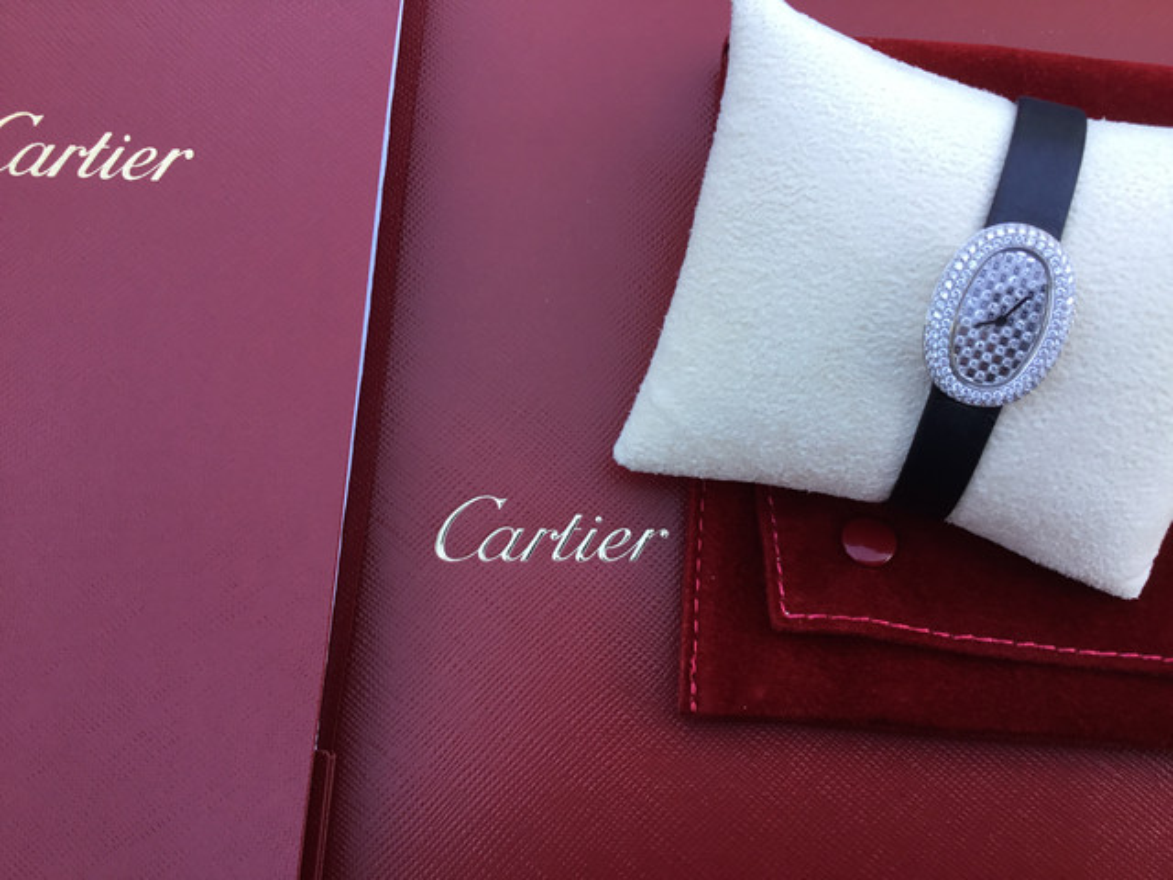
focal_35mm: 31
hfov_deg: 58.4
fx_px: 1050
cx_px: 586
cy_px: 440
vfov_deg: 45.4
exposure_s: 1/60
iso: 25
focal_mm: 3.3
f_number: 2.4
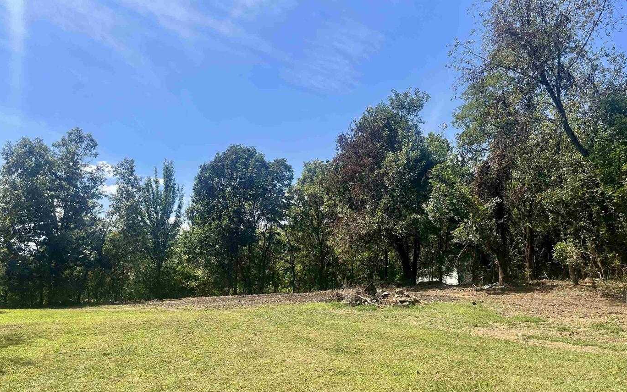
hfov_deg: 64.6
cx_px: 329
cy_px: 247
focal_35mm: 29
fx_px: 496
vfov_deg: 42.8
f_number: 1.6
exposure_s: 1/2410
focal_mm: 5.1
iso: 50
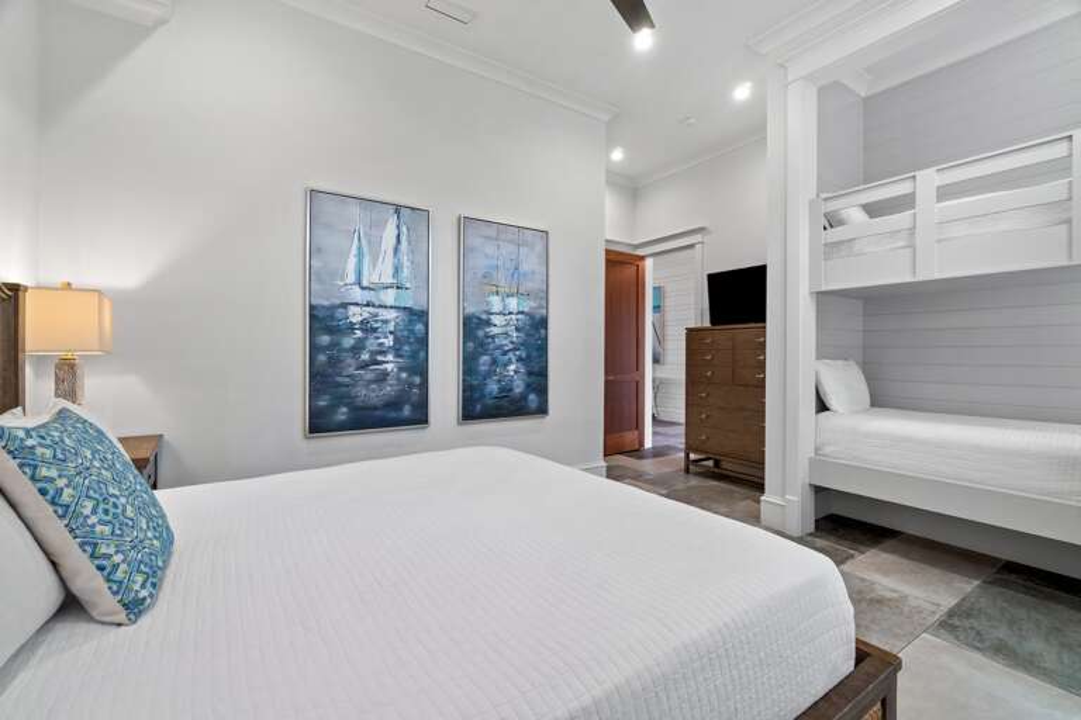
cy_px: 360
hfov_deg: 100.4
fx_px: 450
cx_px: 540
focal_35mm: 15
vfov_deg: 77.3
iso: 800
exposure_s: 1/1.67
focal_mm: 10
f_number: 8
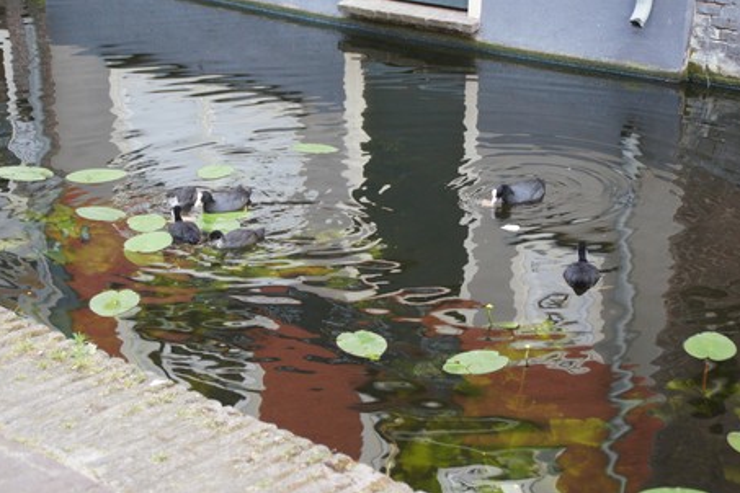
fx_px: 1562
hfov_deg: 26.7
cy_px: 247
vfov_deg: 17.9
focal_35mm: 76
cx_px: 369
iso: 1250
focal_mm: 50
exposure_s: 1/80
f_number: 4.5
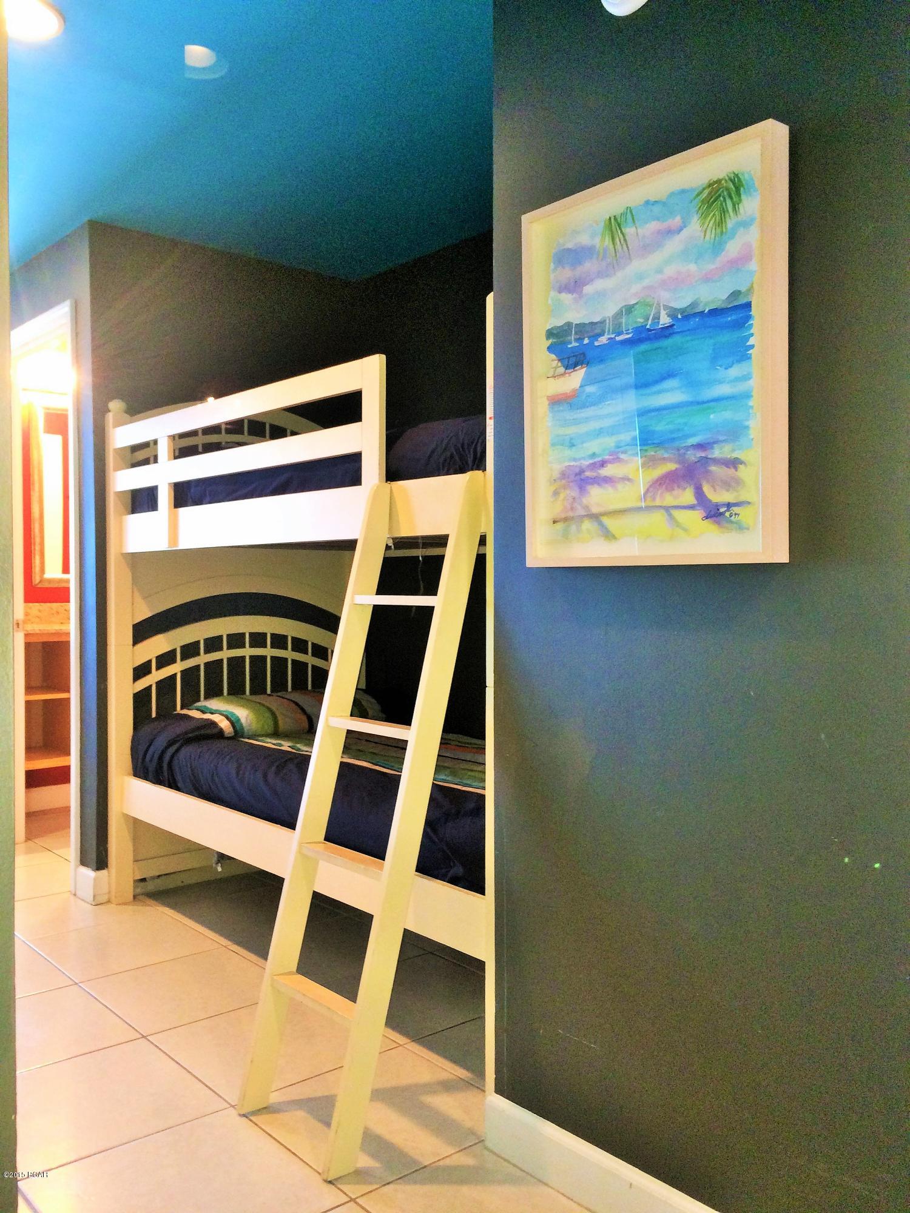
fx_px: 1016
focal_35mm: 29
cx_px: 455
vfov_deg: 61.7
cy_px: 606
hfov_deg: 48.2
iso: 160
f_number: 2.2
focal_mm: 4.15
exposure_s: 1/20
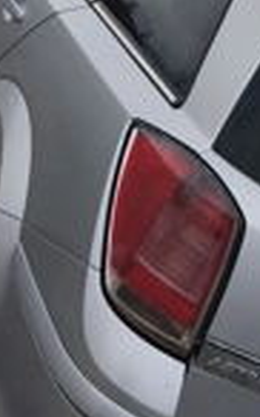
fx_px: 761
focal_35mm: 67
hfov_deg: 19.1
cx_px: 226
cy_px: 83
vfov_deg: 29.9
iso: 50
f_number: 1.65
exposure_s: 1/229
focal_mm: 6.18
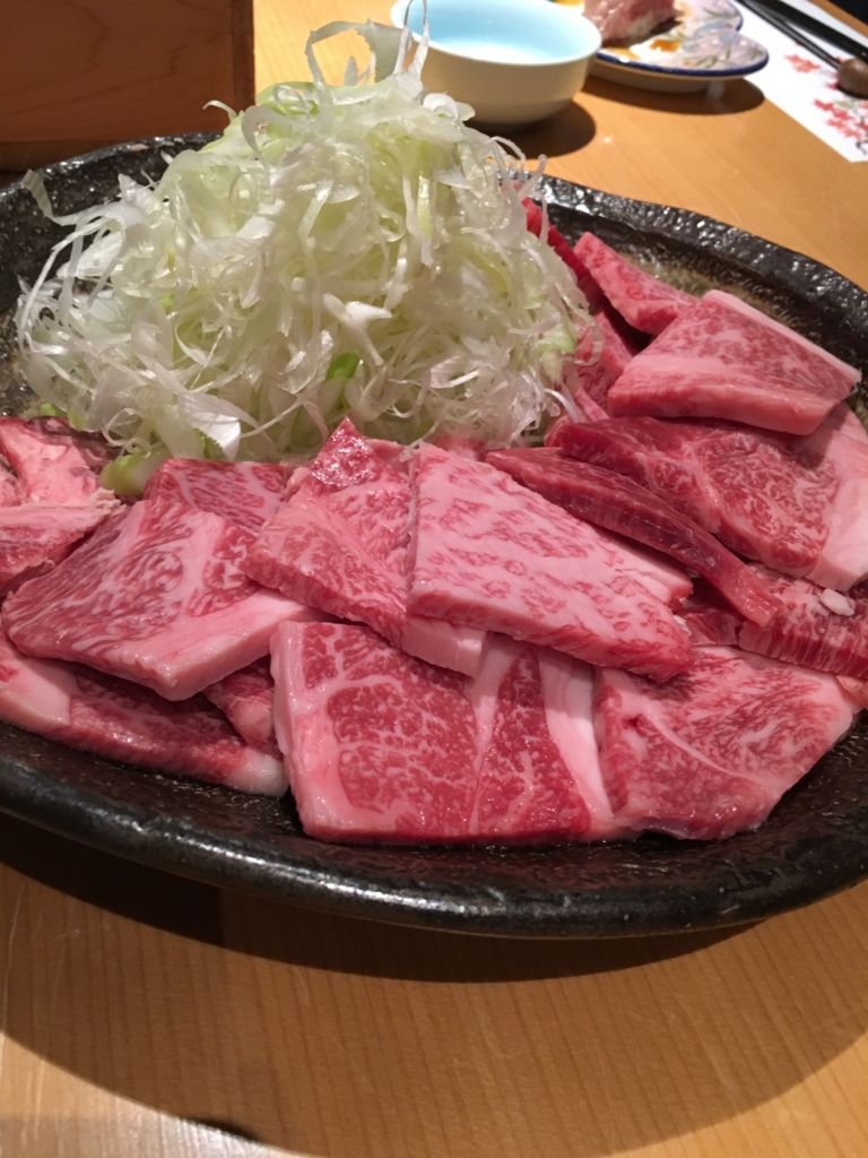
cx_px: 434
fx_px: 970
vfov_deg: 61.7
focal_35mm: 29
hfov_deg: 48.2
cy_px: 579
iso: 160
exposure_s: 1/30
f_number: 2.2
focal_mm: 4.15
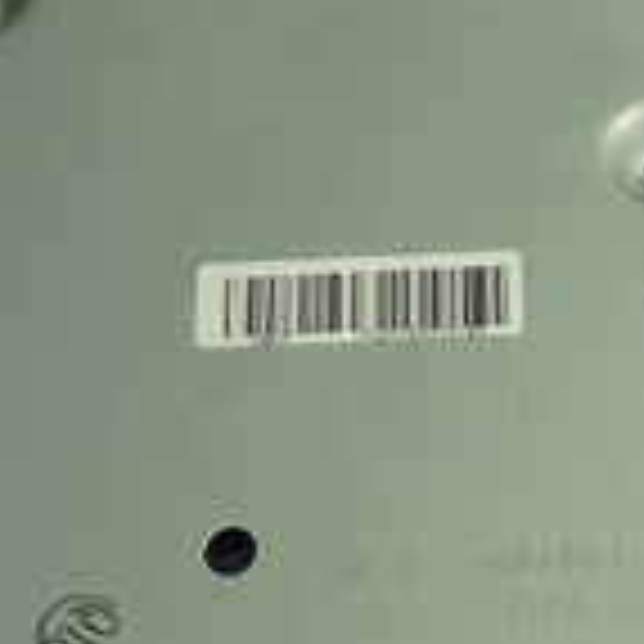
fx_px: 2336
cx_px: 626
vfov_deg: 15.7
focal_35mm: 111
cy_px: 284
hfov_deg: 15.4
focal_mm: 5.4
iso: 160
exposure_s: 1/60
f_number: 2.3
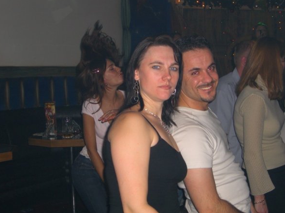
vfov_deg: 25.2
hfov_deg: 33.2
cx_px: 142
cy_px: 105
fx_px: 477
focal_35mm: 58
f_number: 3.6
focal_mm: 11.8
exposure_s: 1/60
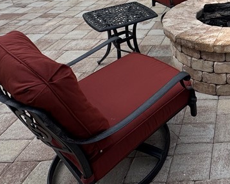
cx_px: 257
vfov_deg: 32.4
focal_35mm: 39
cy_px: -30
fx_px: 265
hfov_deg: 38.3
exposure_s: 1/1536
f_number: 2.2
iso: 50
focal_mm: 2.22
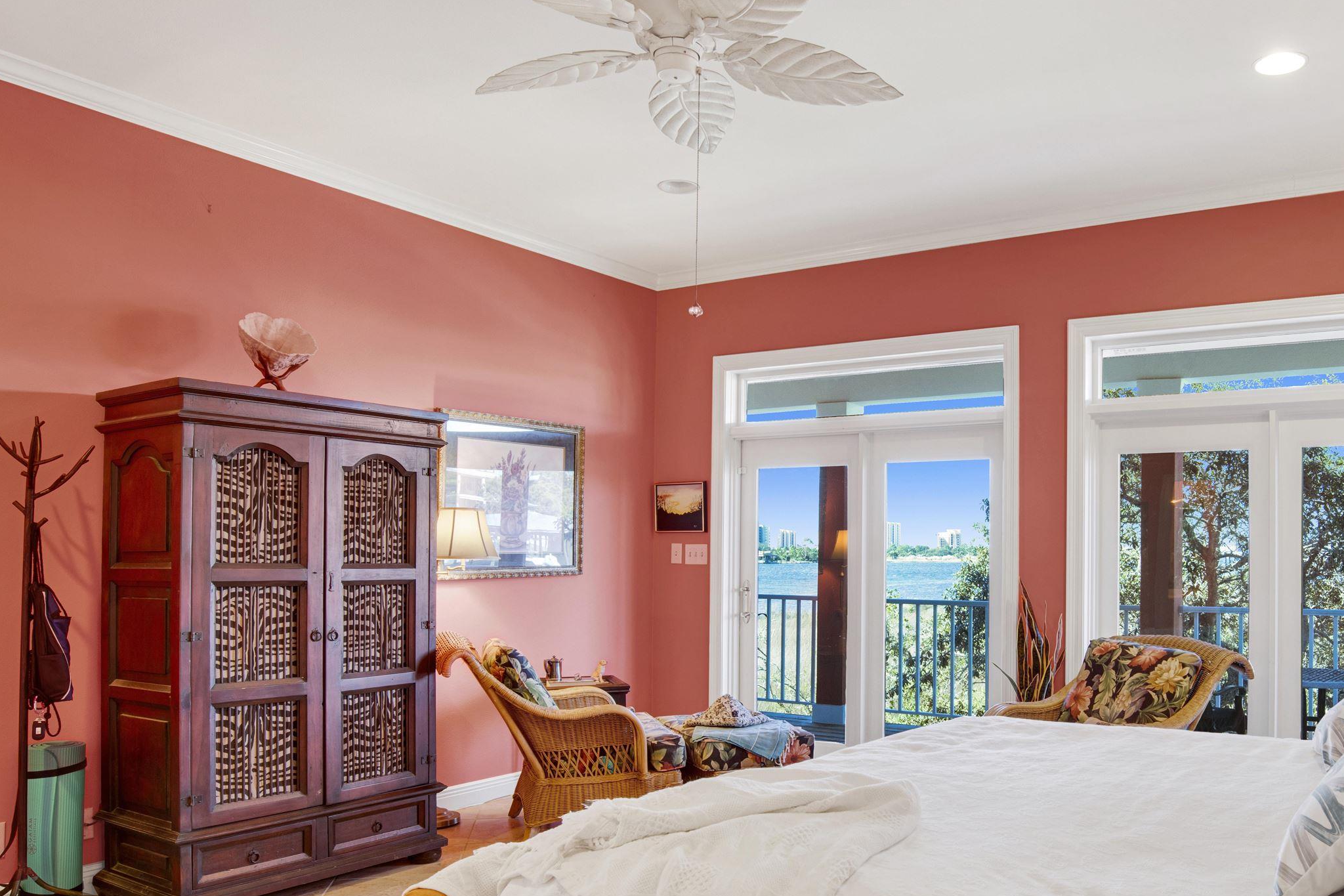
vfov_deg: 47.6
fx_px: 1008
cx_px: 879
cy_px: 542
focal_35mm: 27
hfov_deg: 65.9
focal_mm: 18
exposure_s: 1/2.5
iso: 200
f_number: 11
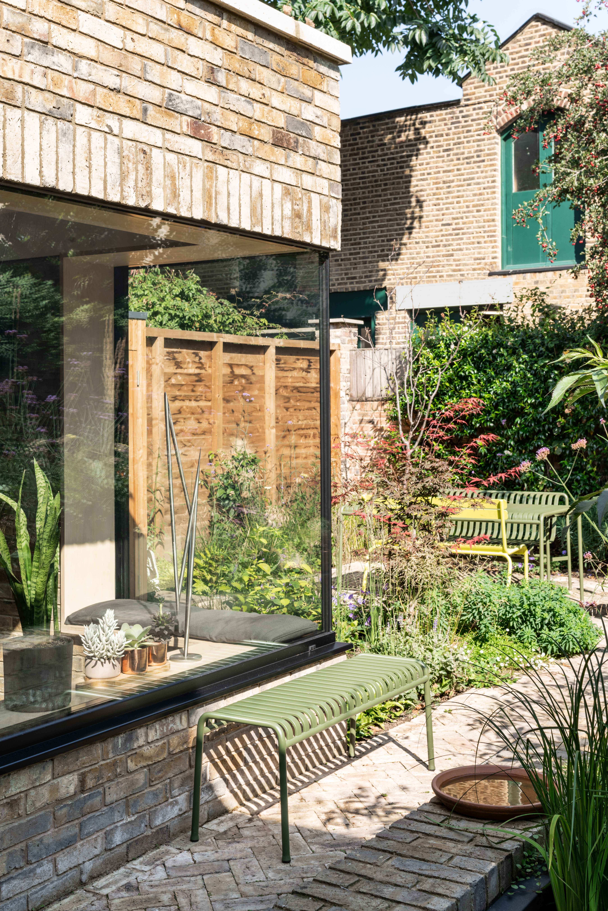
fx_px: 1140
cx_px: 304
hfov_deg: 29.9
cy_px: 456
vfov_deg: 43.6
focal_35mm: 45
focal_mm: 45
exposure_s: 1/50
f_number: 11
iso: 100
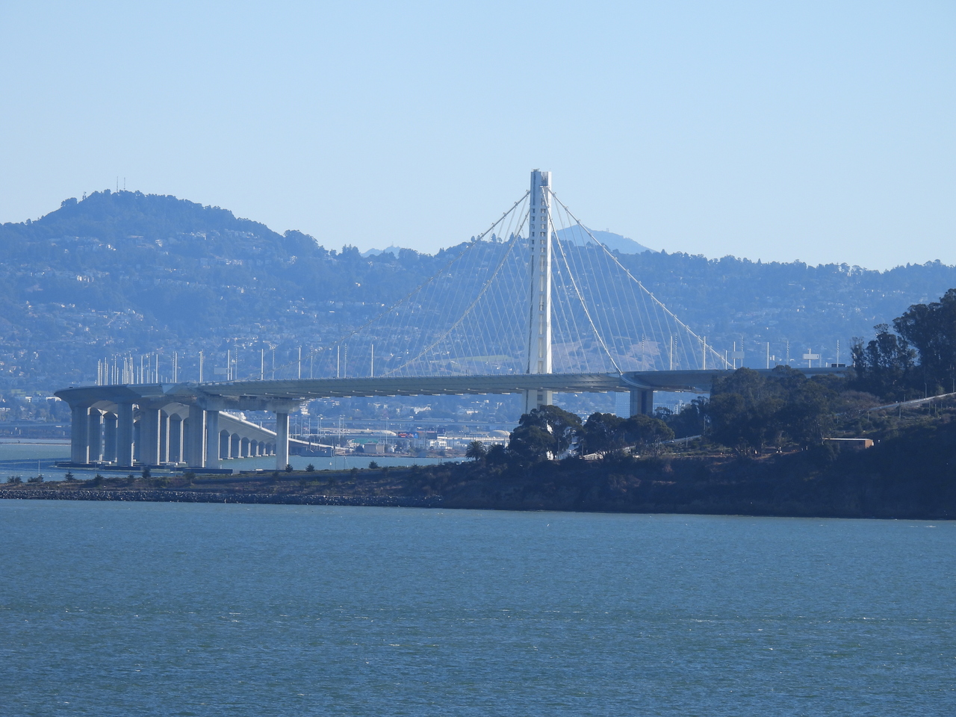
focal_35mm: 300
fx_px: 8285
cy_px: 358
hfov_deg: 6.6
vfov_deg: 5.0
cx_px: 478
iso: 100
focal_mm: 53.5
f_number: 5
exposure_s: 1/640
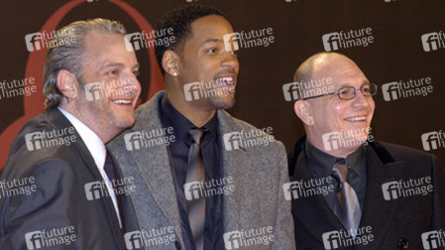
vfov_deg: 5.0
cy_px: 114
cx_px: 222
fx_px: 2884
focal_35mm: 245
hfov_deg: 8.8
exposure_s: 1/100
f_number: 5.6
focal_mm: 155
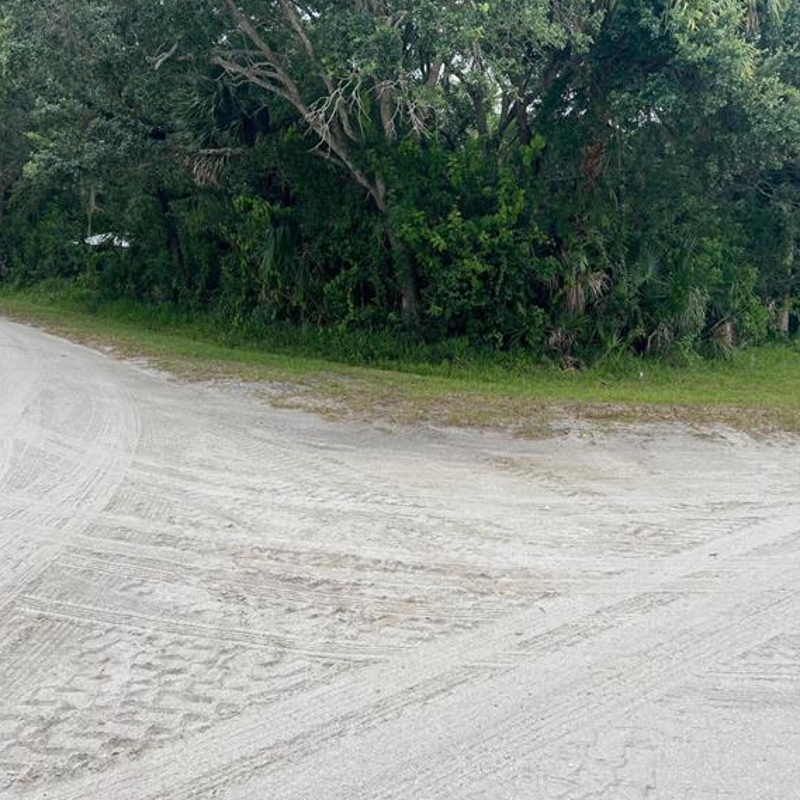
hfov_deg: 52.5
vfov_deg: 52.0
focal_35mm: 31
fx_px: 811
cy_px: 302
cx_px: 399
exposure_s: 1/728
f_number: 1.5
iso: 50
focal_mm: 5.7
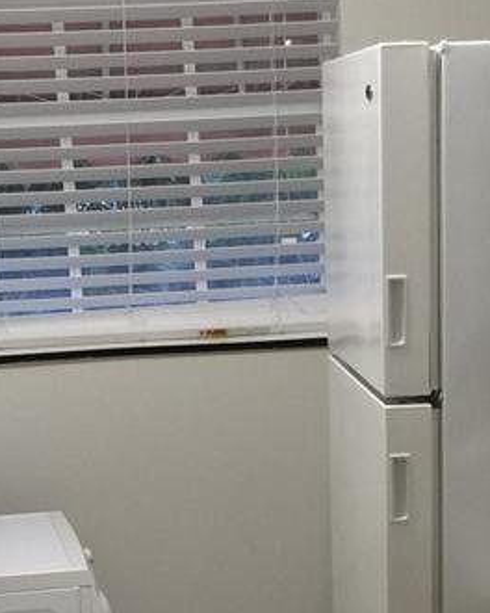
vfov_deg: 18.0
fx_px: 1867
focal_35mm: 103
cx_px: 262
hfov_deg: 14.9
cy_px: 659
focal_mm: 4.15
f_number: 2.2
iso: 32
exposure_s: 1/15
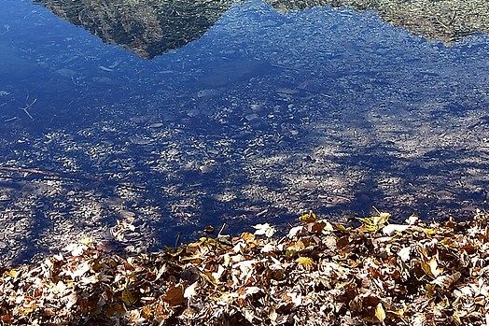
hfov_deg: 22.7
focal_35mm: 89
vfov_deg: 12.7
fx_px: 1212
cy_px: -390
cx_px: 157
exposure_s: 1/160
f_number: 6.3
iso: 100
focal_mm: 13
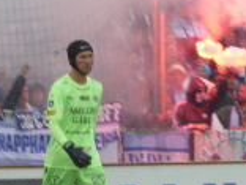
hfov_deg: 2.0
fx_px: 7107
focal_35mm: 1000
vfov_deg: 1.5
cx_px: 232
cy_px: 117
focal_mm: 62.1
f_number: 6
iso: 125
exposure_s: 1/80
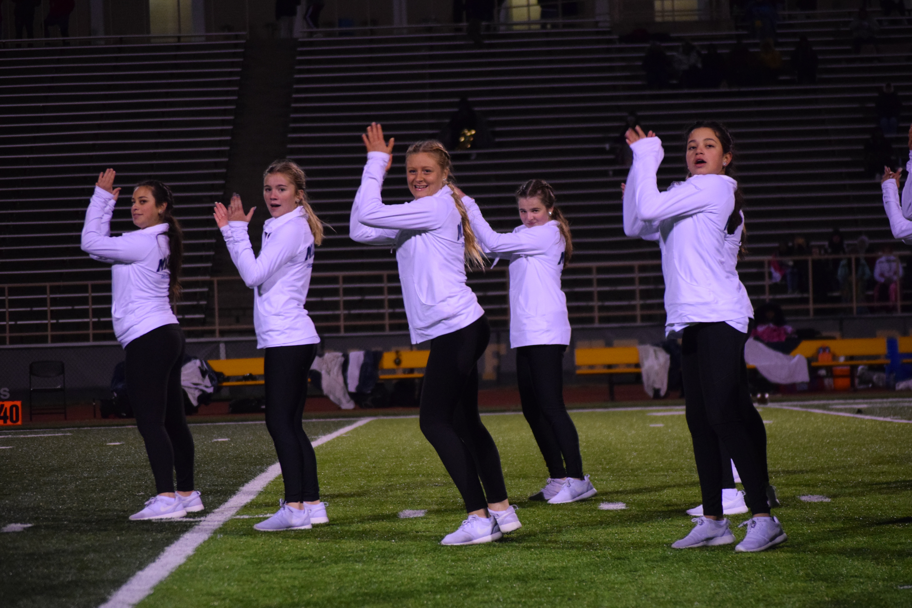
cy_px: 304
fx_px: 3990
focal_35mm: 158
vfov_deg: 8.7
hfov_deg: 13.0
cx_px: 456
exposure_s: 1/250
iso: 3200
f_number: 4.5
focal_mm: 105
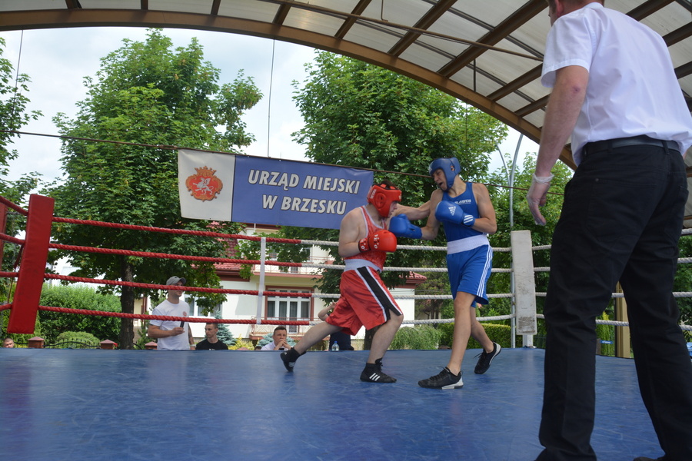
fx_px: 519
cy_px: 230
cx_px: 346
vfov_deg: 47.9
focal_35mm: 27
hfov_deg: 67.4
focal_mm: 18
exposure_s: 1/250
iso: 200
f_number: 8
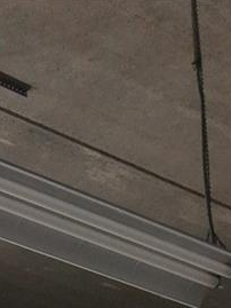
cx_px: -255
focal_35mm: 116
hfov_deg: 11.3
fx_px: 1031
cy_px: 685
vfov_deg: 13.5
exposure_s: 1/100
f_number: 1.8
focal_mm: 3.98
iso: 32
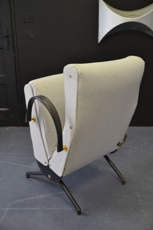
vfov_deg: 49.6
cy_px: 115
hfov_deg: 34.2
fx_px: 249
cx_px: 76
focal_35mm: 39
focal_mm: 26
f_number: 4
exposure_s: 1/25
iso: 400
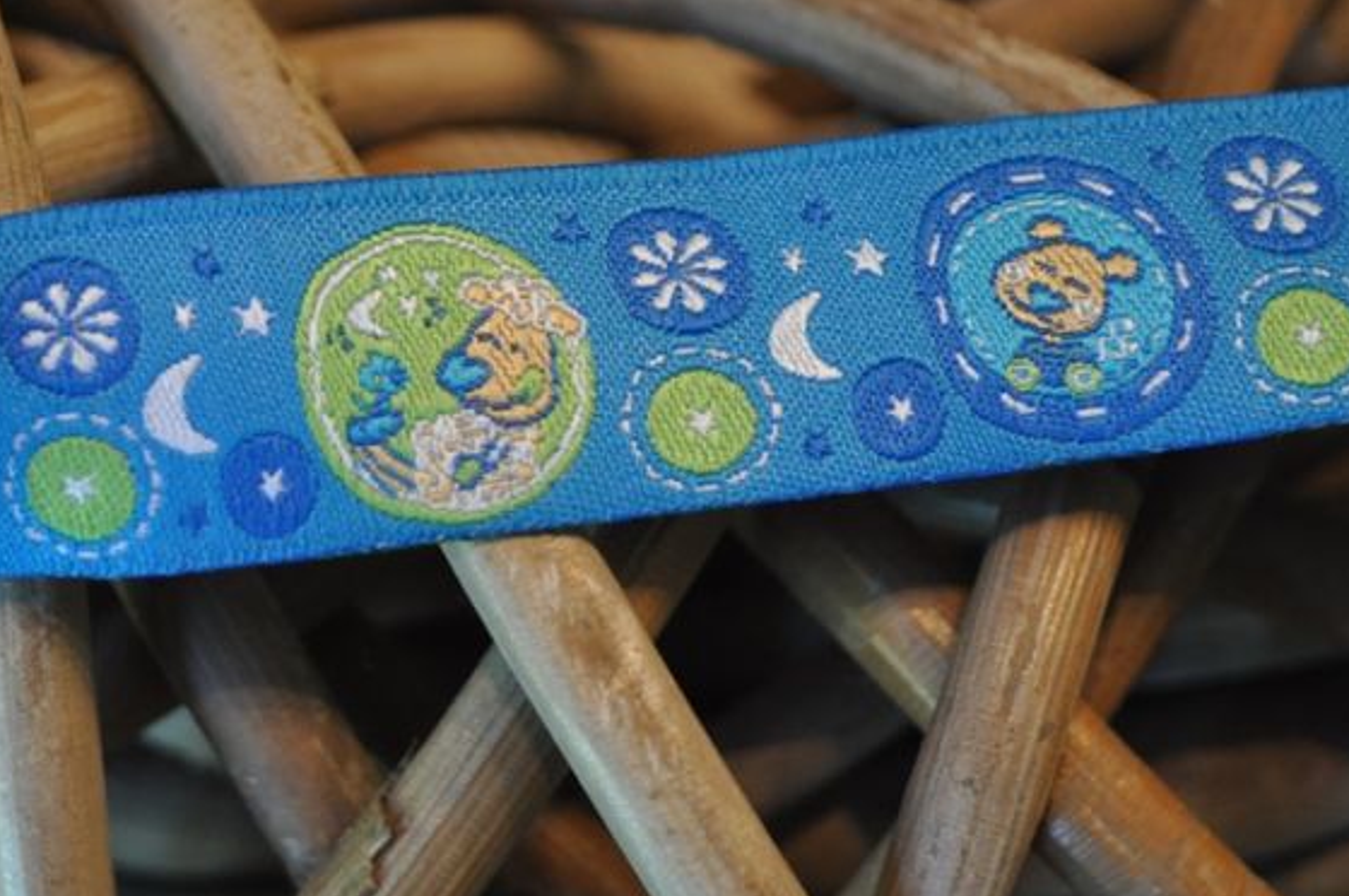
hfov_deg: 22.6
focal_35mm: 90
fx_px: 3369
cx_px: 475
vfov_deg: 15.2
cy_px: 399
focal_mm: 42
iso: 1100
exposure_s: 1/30
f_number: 5
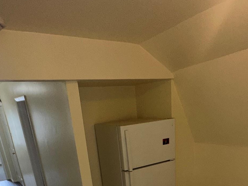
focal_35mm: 31
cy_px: 194
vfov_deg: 39.1
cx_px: 127
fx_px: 222
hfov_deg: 58.3
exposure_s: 1/87
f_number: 2.2
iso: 80
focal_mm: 2.22
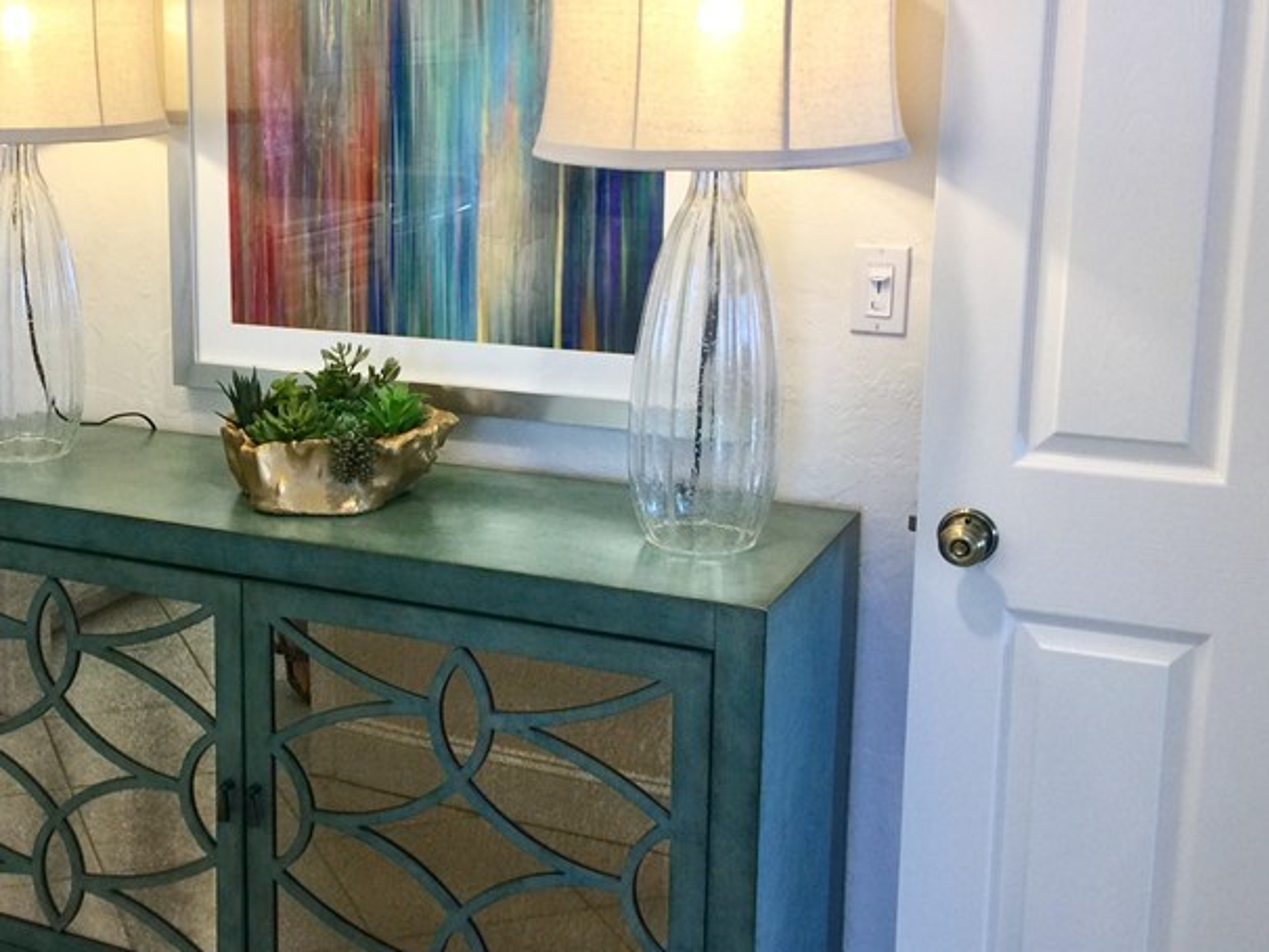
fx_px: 1797
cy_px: 366
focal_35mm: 49
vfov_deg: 29.6
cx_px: 302
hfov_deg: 37.8
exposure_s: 1/30
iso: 32
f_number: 2.2
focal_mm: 4.15
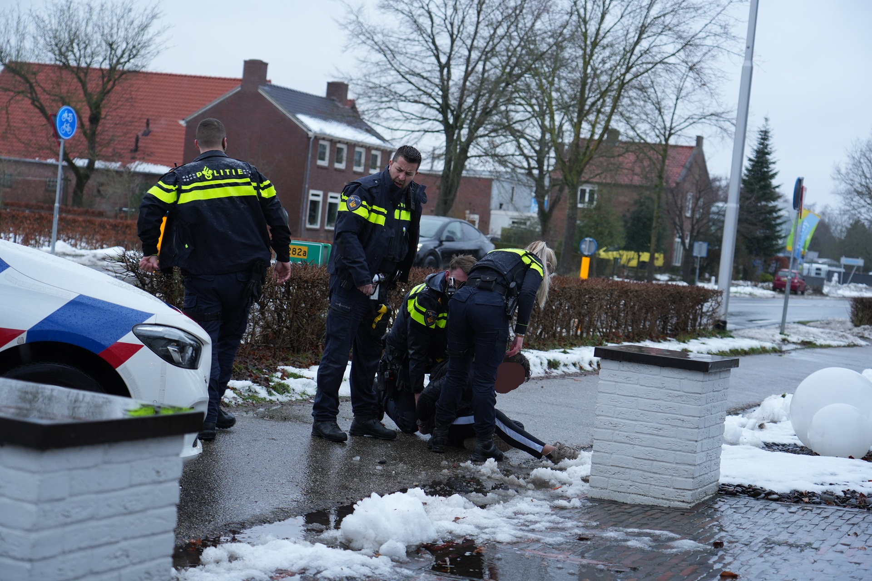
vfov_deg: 22.3
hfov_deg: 32.9
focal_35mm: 61
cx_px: 436
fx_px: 1477
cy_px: 290
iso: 500
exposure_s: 1/160
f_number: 4
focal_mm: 61
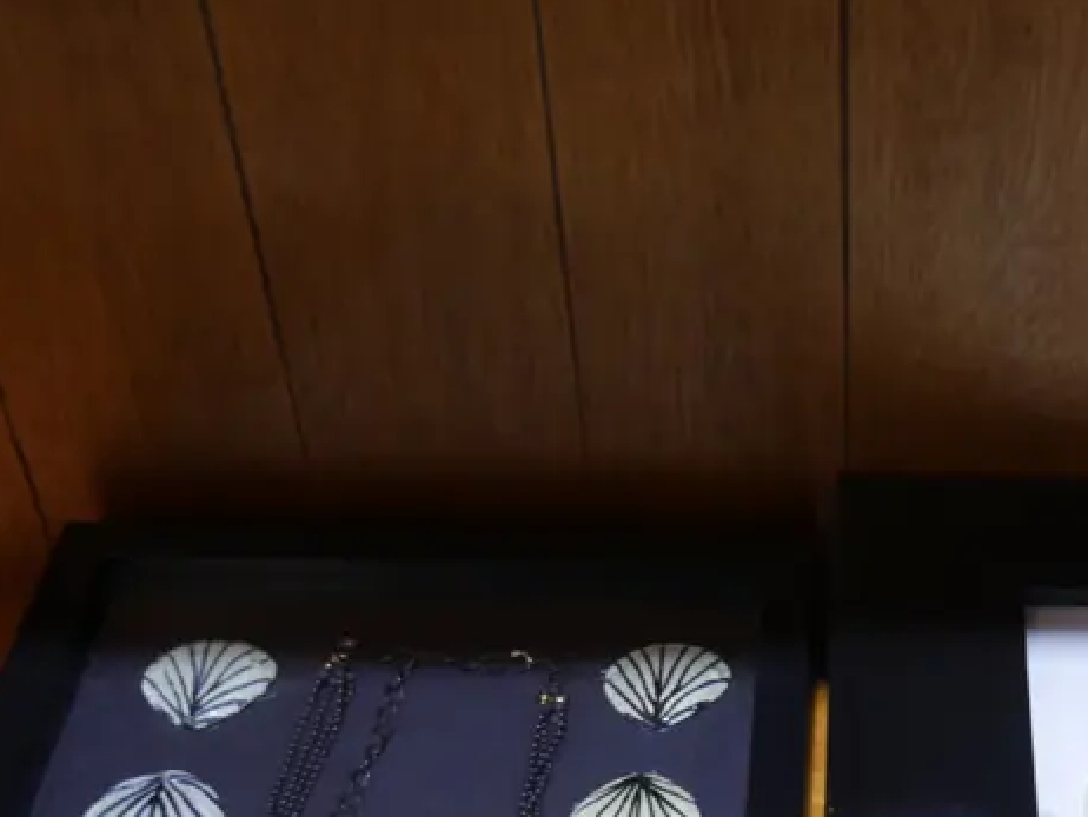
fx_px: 1950
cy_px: 865
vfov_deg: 22.5
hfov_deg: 29.4
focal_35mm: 62
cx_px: 1057
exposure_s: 1/60
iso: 500
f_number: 3.5
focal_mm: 14
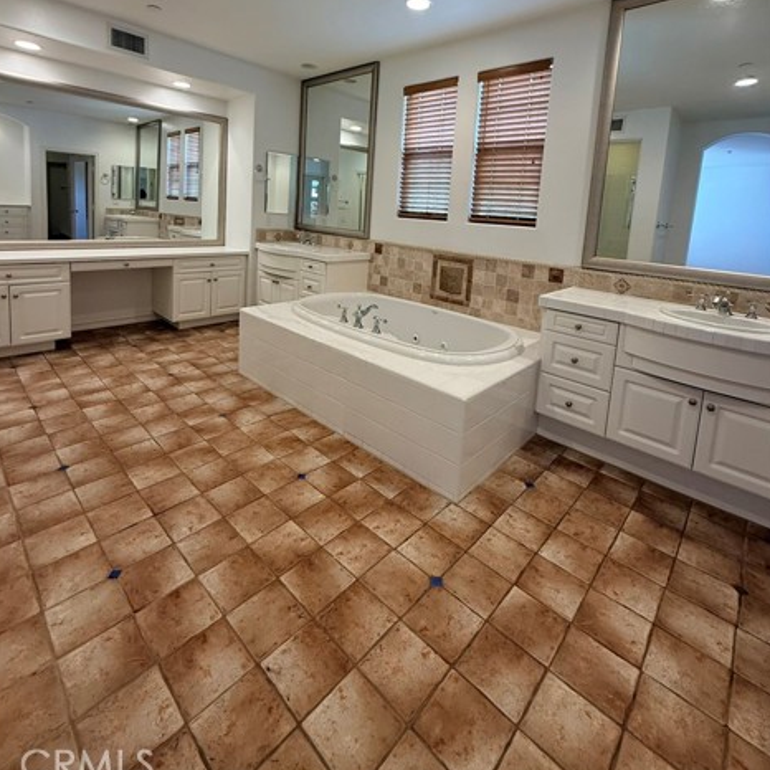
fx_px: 428
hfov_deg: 84.0
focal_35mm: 17
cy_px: 259
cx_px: 378
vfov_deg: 81.3
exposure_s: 1/120
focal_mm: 2.22
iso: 200
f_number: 2.2
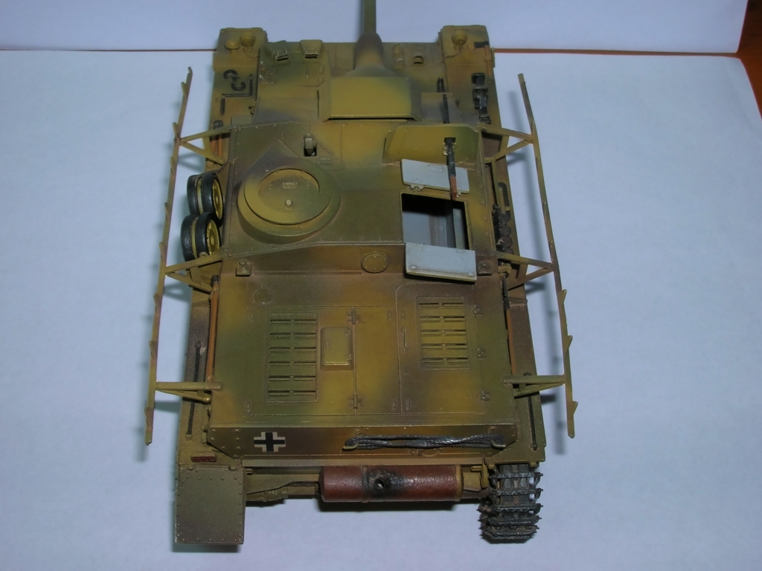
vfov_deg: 31.5
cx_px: 381
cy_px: 286
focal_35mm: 46
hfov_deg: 41.2
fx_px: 1013
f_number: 5.4
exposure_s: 1/60.1
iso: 50
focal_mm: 7.7
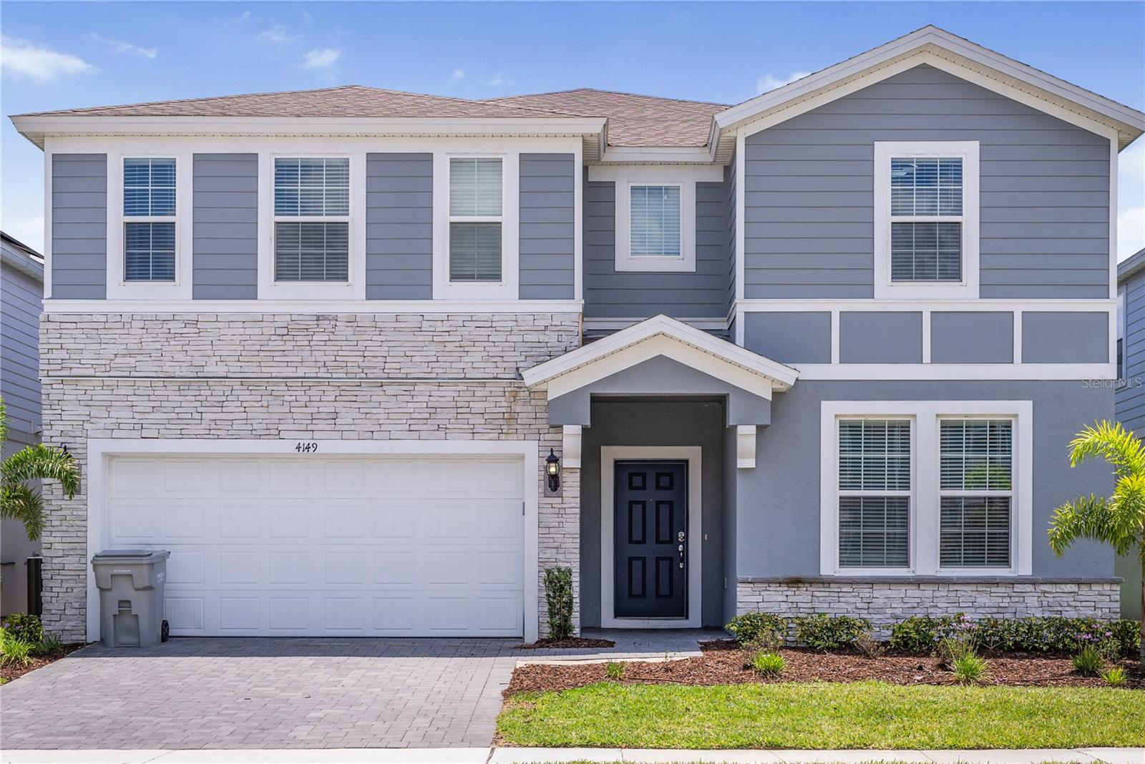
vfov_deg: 27.0
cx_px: 572
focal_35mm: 50
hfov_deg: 39.6
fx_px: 1591
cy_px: 382
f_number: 8
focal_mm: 50
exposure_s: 1/160
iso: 64
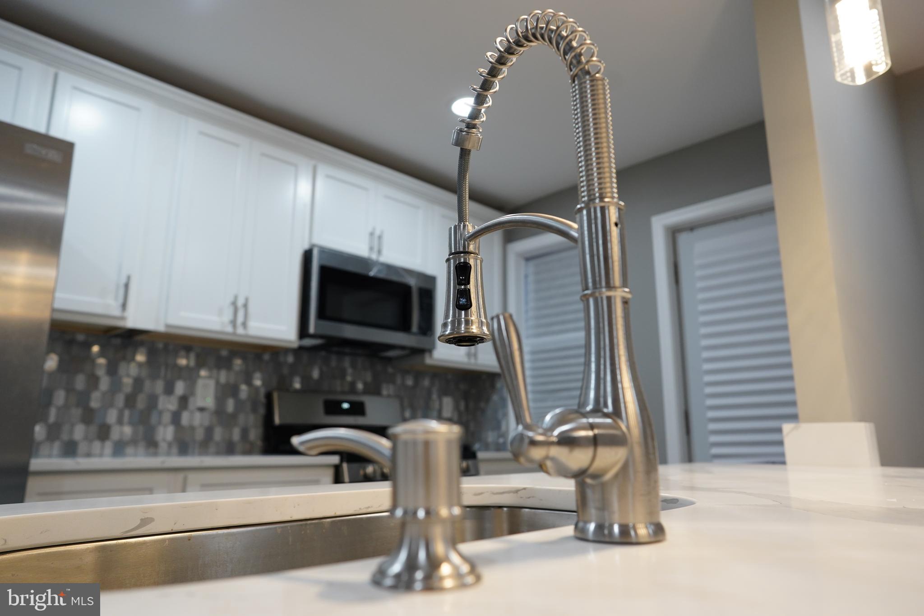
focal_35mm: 24
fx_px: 616
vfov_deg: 53.1
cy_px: 308
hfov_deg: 73.7
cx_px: 462
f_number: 4
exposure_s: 1/125
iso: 1250
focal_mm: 24
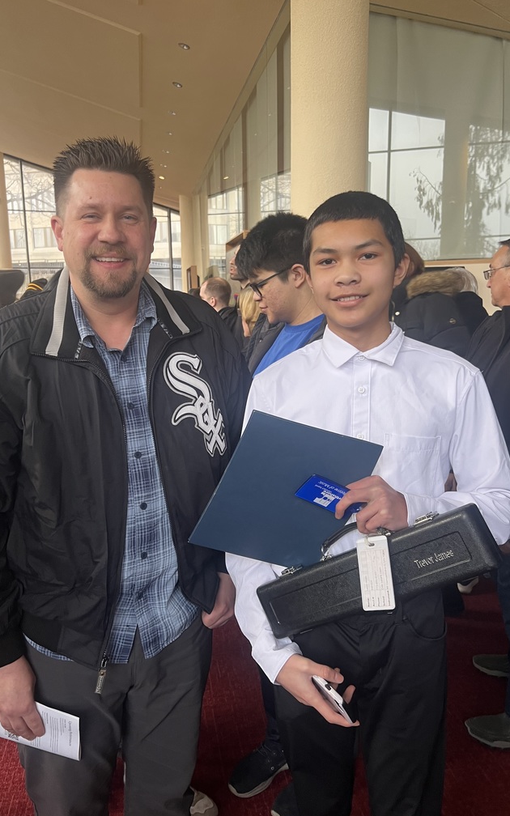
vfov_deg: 66.5
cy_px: 407
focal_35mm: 28
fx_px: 623
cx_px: 227
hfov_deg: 44.5
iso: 125
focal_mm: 5.7
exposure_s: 1/66
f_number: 1.5
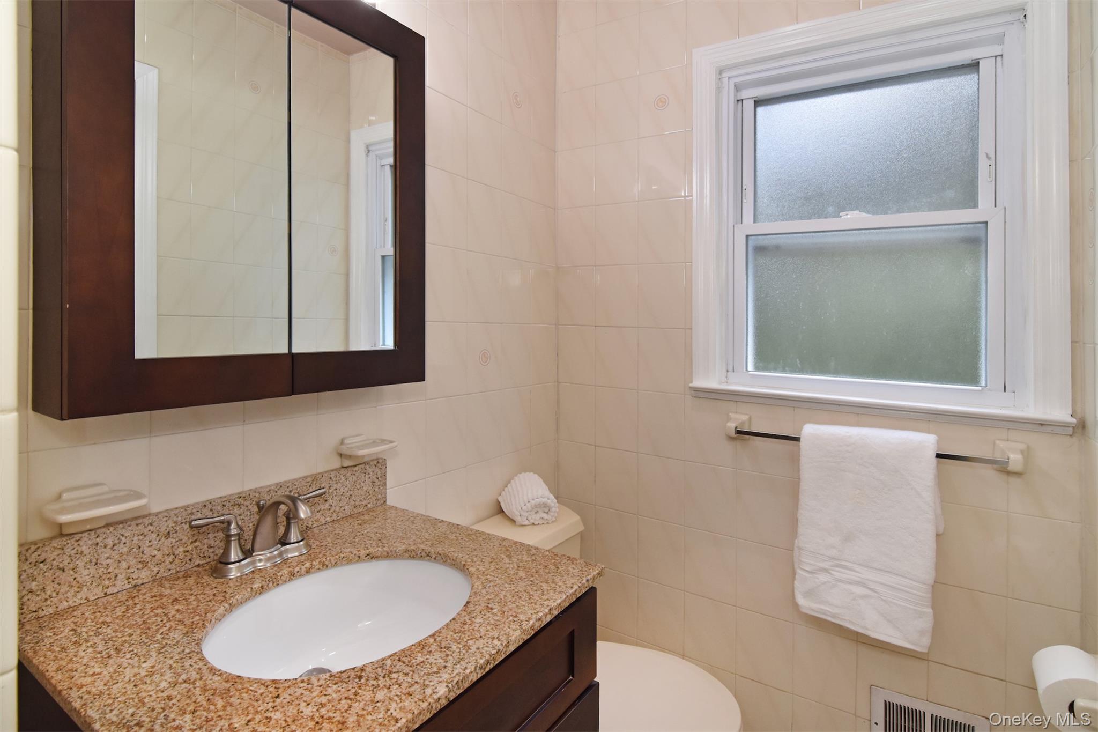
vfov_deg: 72.0
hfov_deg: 95.0
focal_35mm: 16
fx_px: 503
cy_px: 366
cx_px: 549
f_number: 8
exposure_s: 1/80
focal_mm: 11
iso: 640
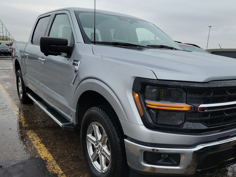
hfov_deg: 59.7
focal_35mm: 30
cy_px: 99
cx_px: 134
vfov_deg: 46.7
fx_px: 205
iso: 50
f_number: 1.8
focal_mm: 6.7
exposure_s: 1/206
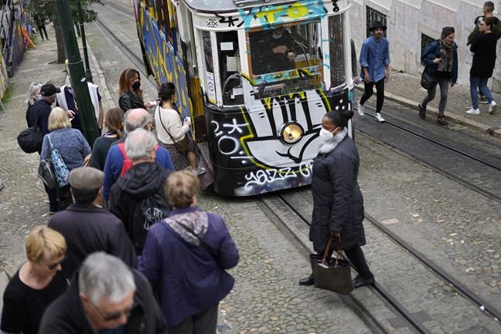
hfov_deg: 39.6
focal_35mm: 50
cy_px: 167
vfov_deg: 27.0
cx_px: 250
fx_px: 696
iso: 100
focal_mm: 50
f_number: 1.8
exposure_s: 1/800
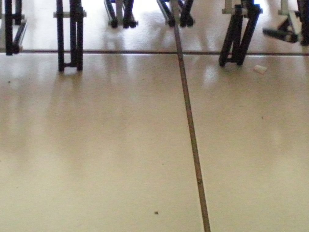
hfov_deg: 25.3
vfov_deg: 18.7
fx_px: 687
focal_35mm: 77
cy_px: 14
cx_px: 147
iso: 800
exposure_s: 1/100
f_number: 3.1
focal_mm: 6.3
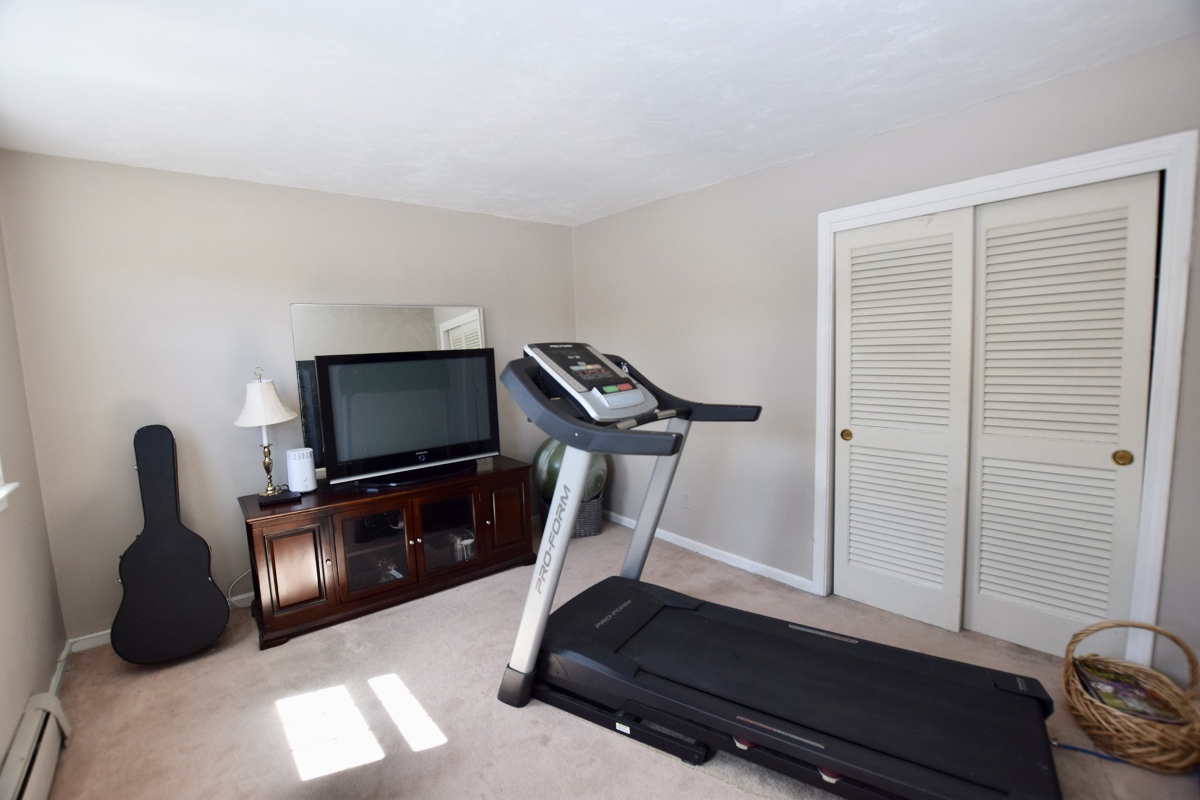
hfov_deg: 100.4
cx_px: 600
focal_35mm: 15
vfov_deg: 77.3
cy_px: 400
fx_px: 500
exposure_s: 1/125
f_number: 5.6
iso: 400
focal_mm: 10
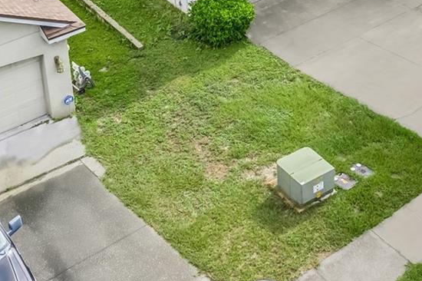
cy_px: -94
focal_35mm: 64
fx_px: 750
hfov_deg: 31.3
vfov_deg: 19.4
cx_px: 269
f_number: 2.8
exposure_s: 1/350
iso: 120
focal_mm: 8.38
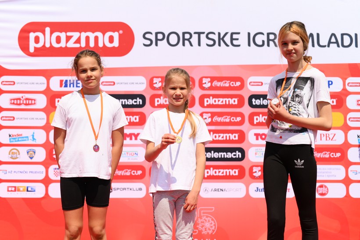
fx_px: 500
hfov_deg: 39.6
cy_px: 120
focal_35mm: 50
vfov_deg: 27.0
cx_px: 180
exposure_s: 1/3200
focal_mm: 50
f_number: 2.8
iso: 100
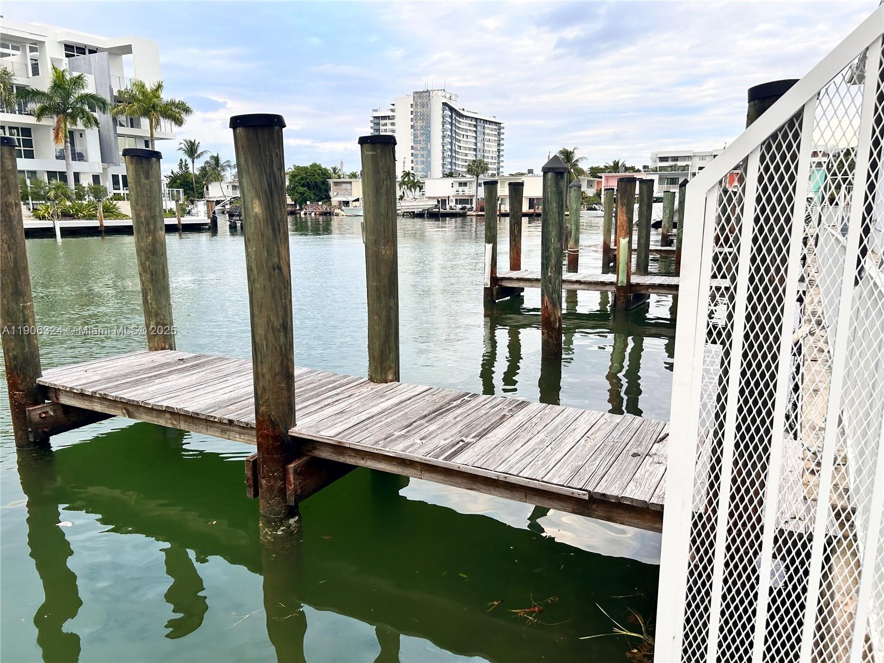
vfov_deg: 53.1
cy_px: 332
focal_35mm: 26
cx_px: 442
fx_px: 664
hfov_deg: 67.3
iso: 40
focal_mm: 5.7
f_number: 1.5
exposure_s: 1/202
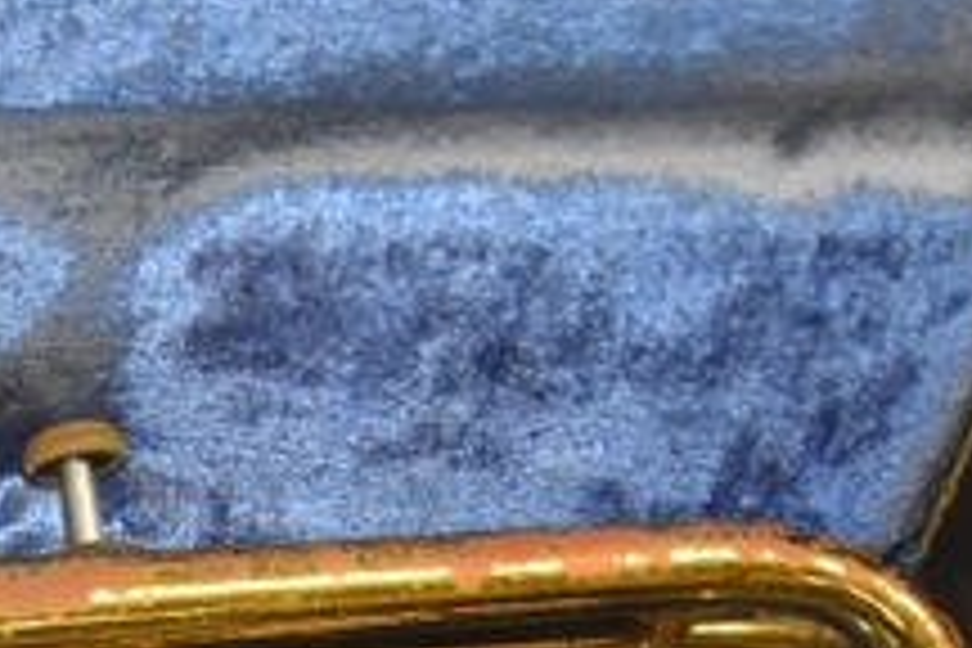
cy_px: 1282
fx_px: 2943
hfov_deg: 16.5
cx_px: -612
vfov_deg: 11.4
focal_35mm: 109
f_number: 3.5
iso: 2200
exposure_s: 1/60
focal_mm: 18
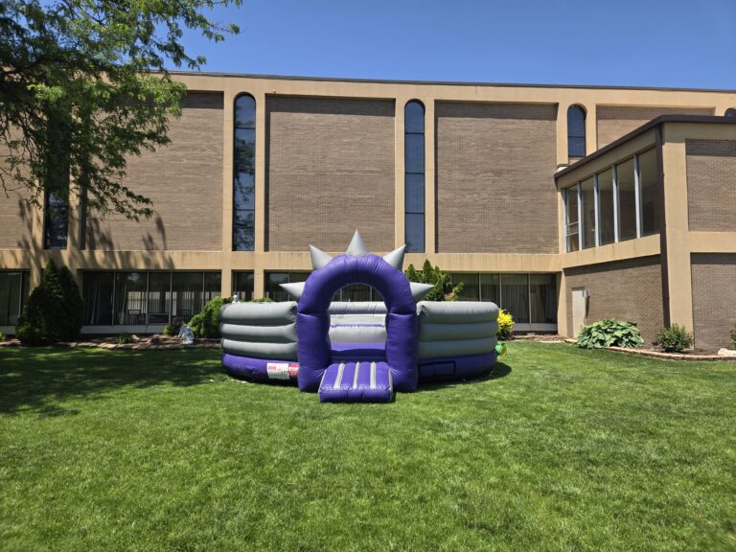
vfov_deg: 58.9
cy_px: 276
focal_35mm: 23
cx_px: 368
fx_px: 489
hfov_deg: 73.9
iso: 25
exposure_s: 1/1593
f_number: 1.8
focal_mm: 5.4
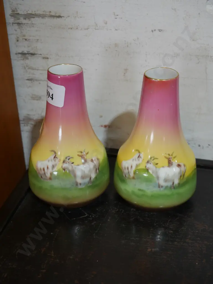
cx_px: 106
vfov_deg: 38.2
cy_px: 142
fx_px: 410
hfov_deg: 29.1
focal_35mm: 50
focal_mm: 25
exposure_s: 1/60
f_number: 5.3
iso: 500
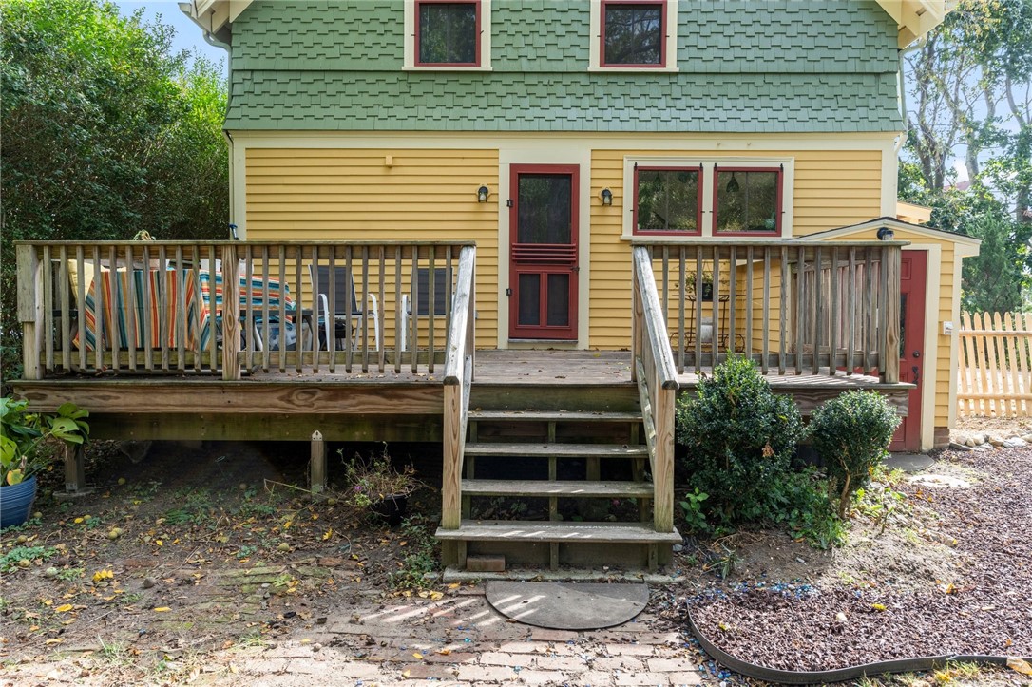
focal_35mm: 24
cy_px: 344
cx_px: 516
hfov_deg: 73.8
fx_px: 688
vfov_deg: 53.1
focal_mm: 24
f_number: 7.1
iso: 640
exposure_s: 1/250
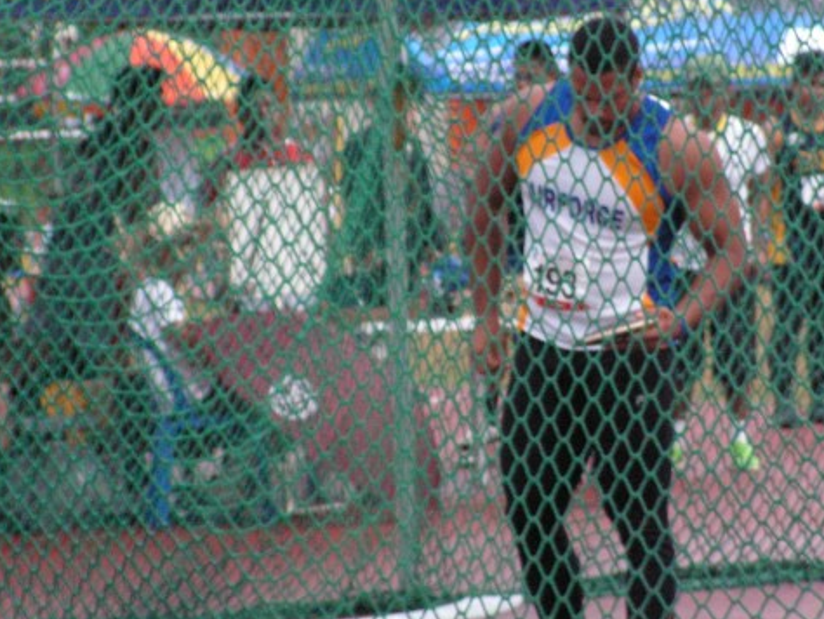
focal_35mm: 301
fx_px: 7169
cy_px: 357
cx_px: 504
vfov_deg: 4.9
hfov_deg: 6.6
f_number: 3.3
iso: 320
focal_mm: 34.1
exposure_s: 1/800
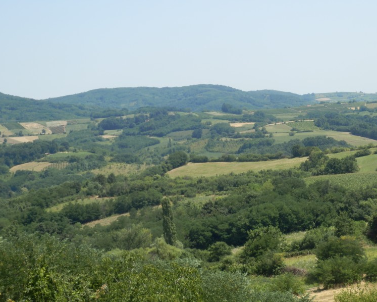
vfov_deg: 16.7
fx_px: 1027
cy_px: 151
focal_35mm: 92
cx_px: 186
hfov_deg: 20.8
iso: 80
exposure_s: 1/320
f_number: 5.1
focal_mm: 15.5
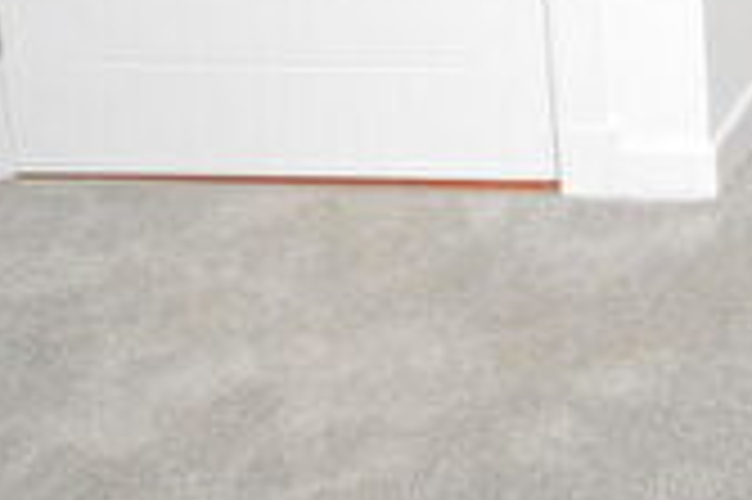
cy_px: -207
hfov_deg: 19.9
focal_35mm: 88
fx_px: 1836
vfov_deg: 14.6
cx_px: 1139
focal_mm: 14
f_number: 4.8
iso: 2000
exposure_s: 1/60
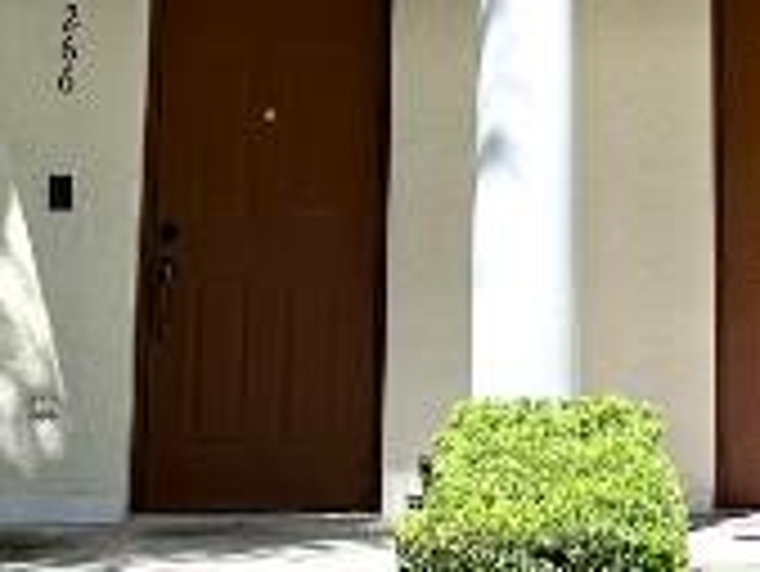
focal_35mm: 145
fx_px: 3186
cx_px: 639
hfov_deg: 13.5
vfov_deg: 9.4
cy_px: -649
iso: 80
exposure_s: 1/4545
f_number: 1.78
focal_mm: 6.86
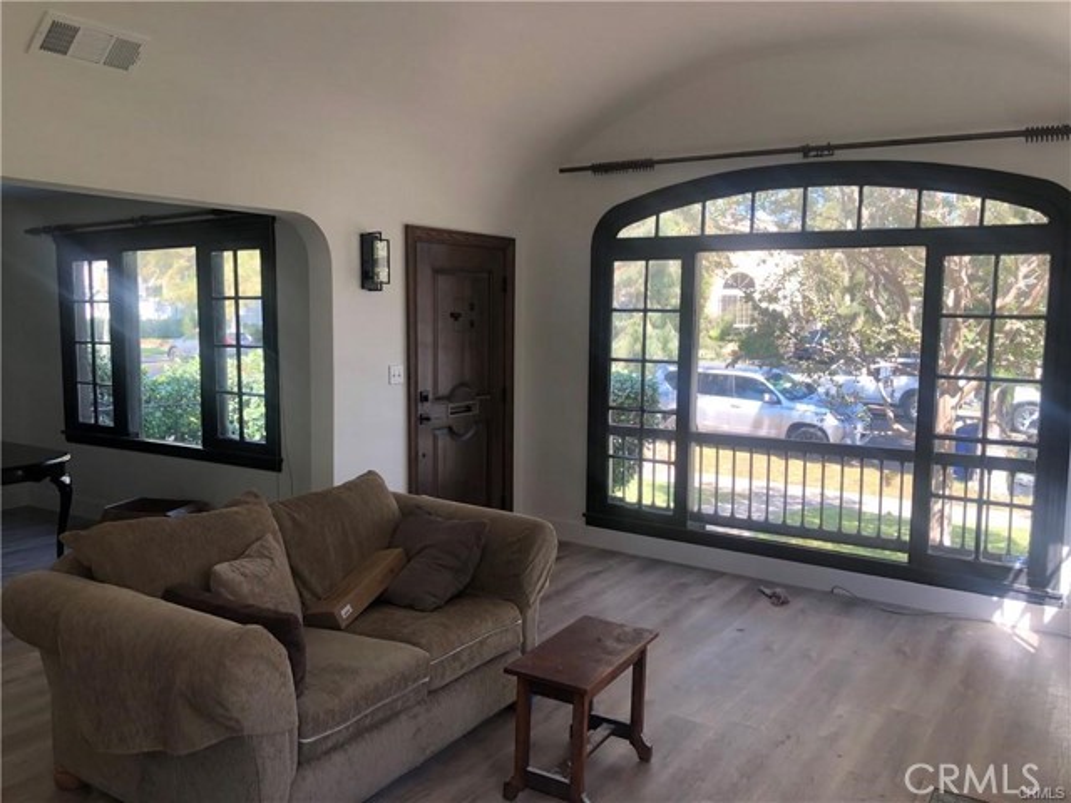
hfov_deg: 63.4
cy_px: 402
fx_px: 866
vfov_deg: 49.7
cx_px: 536
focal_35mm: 28
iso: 32
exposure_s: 1/120
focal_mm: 3.99
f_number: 1.8
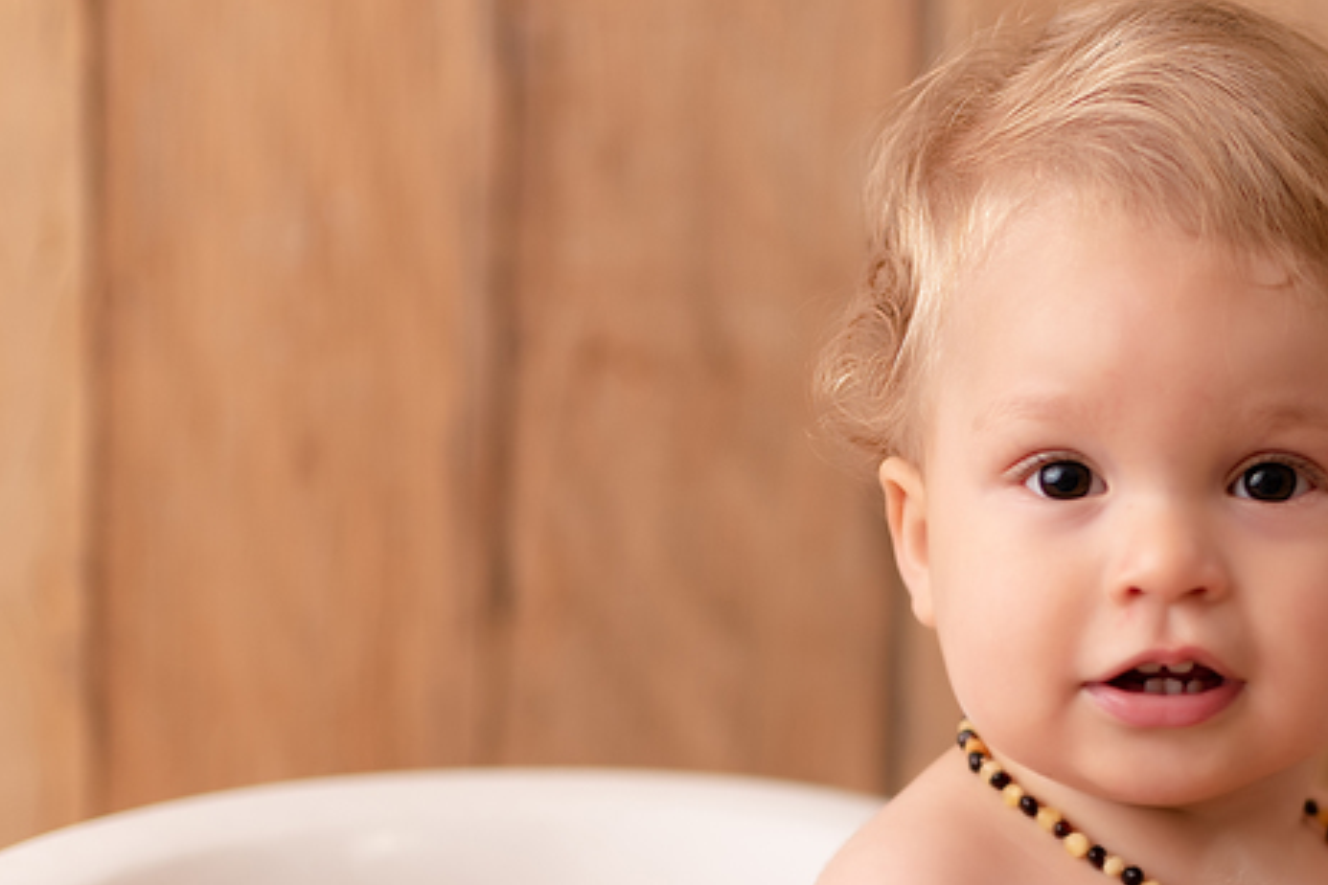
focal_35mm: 91
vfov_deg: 14.9
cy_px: 685
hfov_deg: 21.8
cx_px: 1250
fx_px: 3357
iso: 100
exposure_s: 1/125
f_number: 1.4
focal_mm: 35
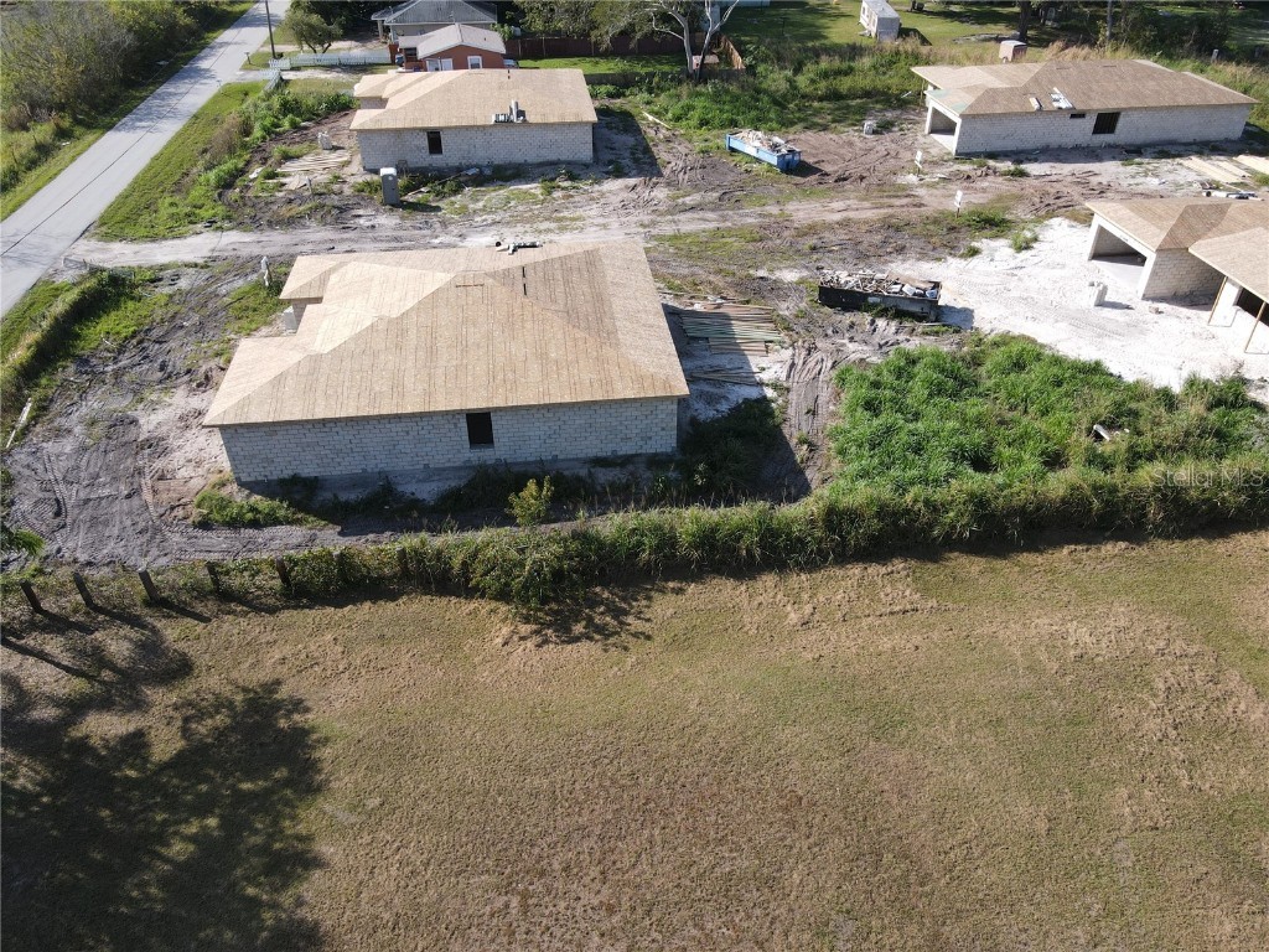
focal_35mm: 24
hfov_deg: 71.6
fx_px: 880
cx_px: 634
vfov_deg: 56.8
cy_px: 476
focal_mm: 4.5
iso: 100
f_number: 2.8
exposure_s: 1/400
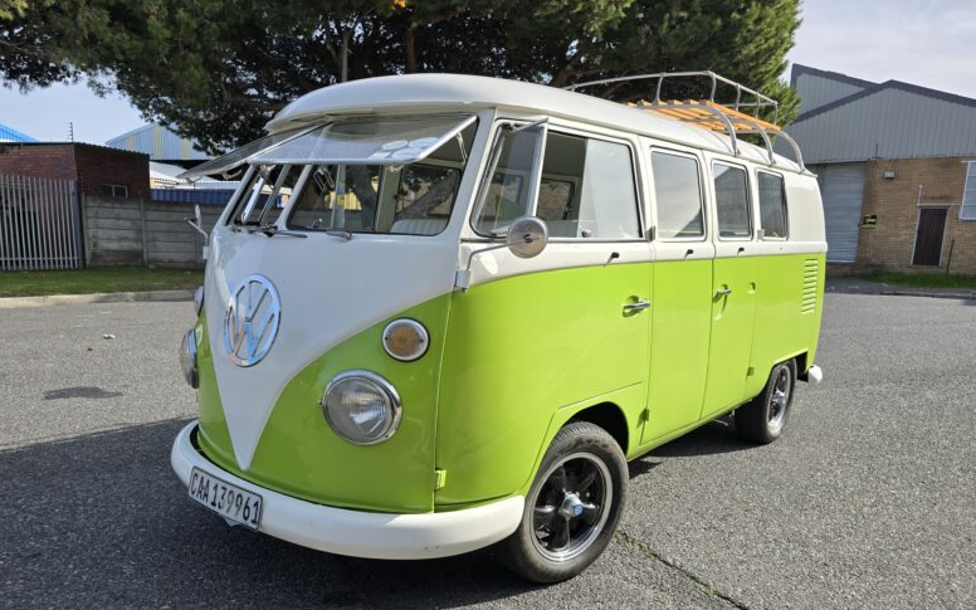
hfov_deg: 72.5
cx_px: 483
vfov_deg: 48.9
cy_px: 372
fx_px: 665
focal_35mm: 25
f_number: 1.7
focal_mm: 6.3
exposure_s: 1/643
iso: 12
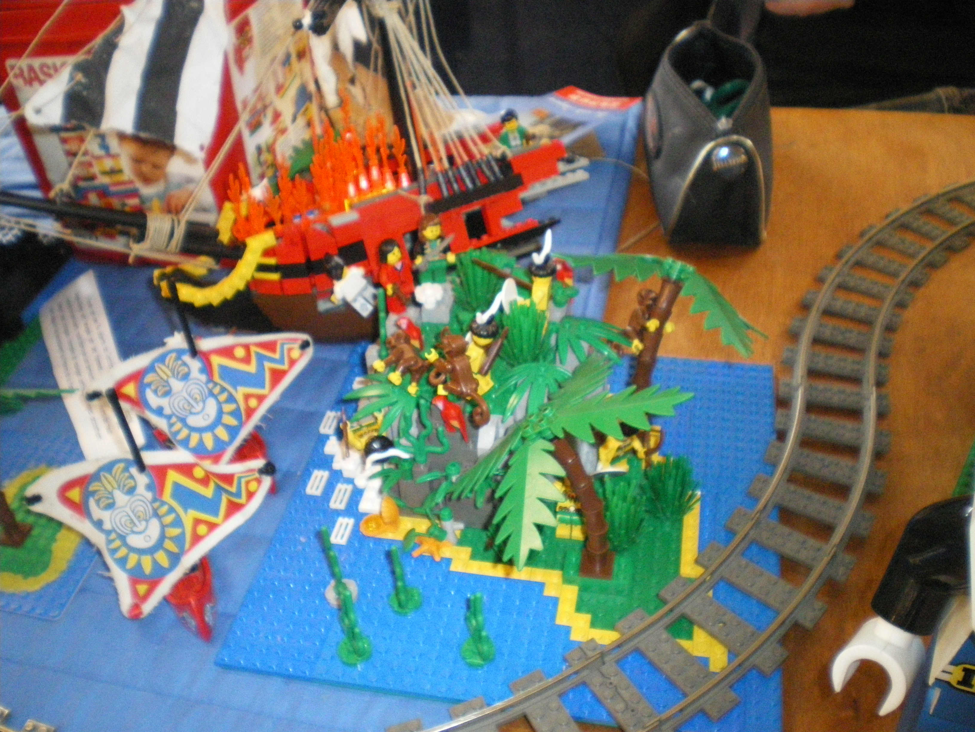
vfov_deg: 39.7
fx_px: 1014
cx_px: 488
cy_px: 366
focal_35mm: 36
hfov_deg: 51.4
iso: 800
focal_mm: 6.3
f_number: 3.1
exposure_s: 1/50
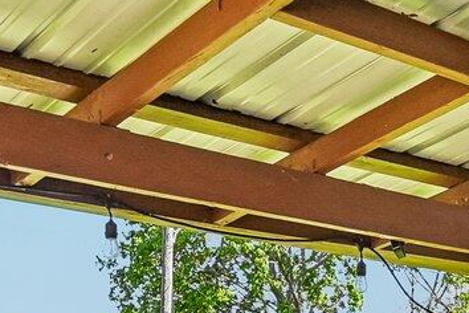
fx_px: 1055
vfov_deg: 15.5
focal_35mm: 81
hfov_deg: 23.9
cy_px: 474
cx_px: 478
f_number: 4.8
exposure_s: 1/750
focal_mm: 14
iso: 400
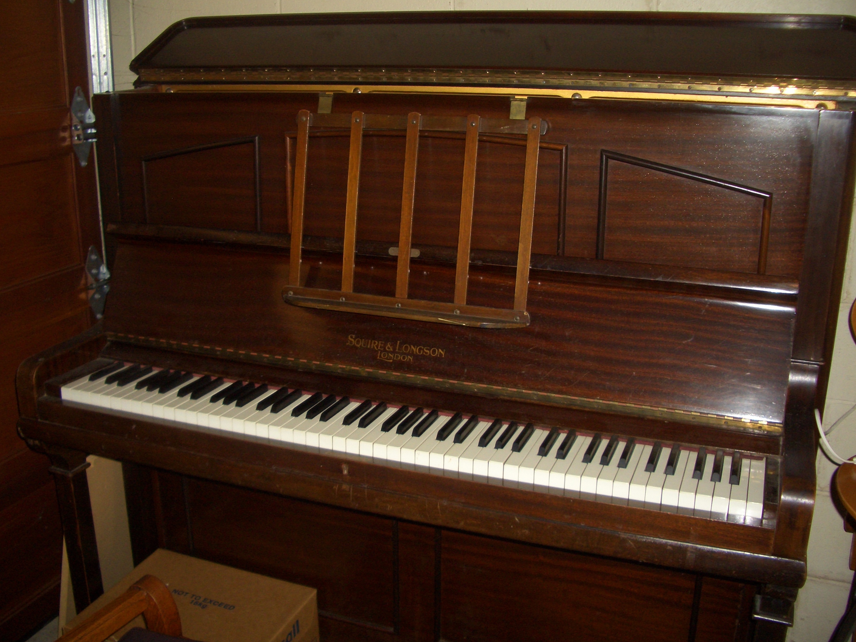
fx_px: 890
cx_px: 429
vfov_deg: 39.7
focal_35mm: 36
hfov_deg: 51.4
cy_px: 323
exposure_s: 1/60
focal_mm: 5.8
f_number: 2.6
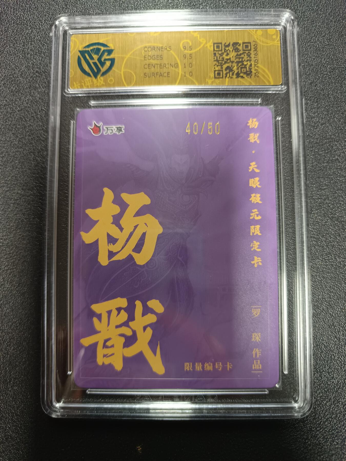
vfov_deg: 71.6
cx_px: 173
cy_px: 230
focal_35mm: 24
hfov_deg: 56.8
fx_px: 320
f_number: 1.7
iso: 1001
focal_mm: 5.31
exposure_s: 1/33.3
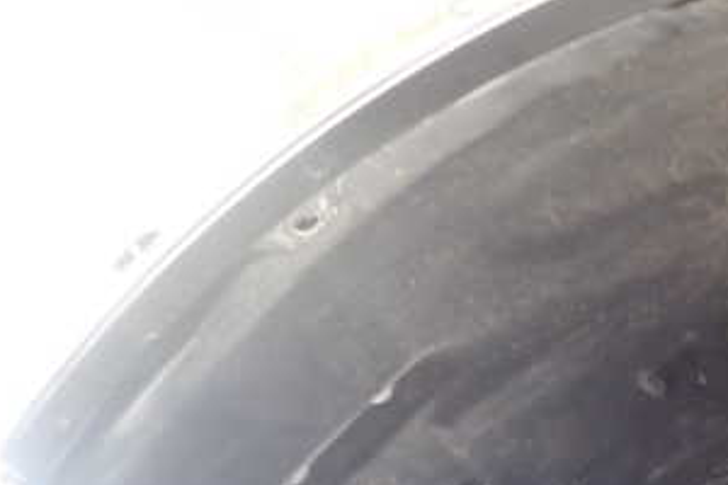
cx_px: 658
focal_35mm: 52
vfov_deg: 25.2
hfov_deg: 35.9
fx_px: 1051
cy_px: 441
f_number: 2
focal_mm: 4.5
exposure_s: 1/30
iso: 500
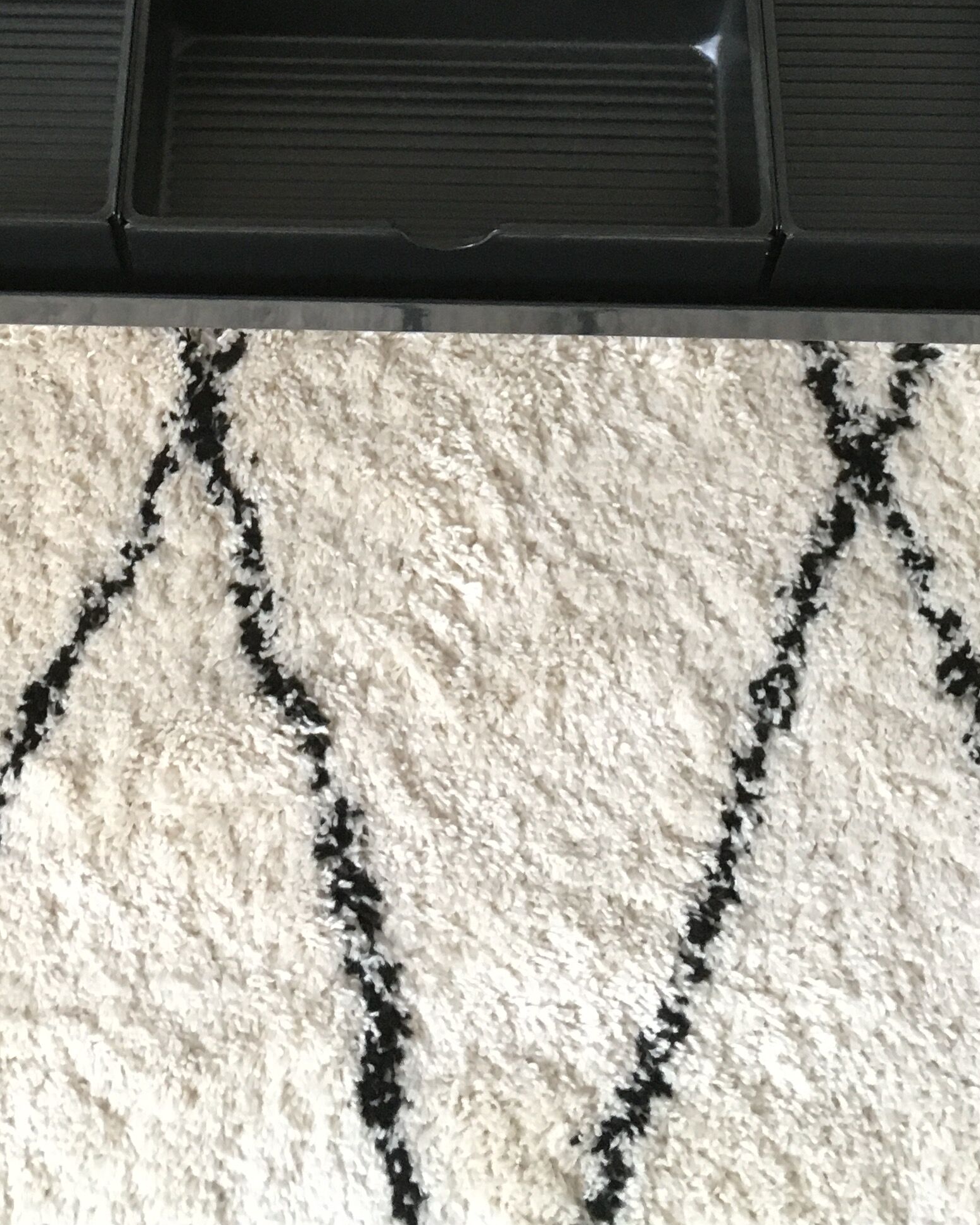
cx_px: 349
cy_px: 86
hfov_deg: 25.7
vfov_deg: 30.3
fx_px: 2138
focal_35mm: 59
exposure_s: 1/33
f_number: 2.2
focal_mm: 4.15
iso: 200
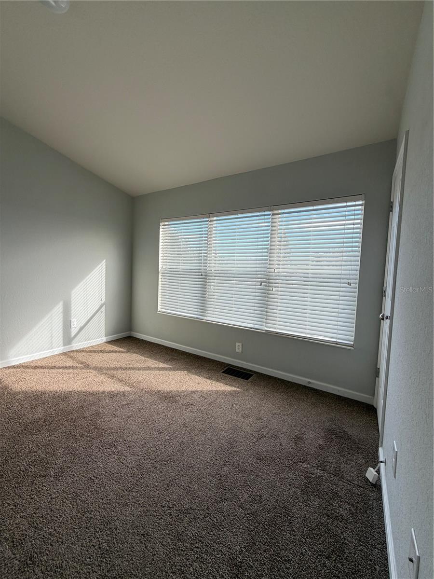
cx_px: 217
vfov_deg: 102.1
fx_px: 234
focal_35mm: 14
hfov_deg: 85.7
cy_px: 290
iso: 40
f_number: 2.2
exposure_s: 1/135
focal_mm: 2.22
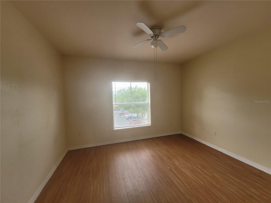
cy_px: 102
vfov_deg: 89.9
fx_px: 102
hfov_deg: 106.2
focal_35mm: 13
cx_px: 136
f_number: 2.2
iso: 80
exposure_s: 1/60
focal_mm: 1.74
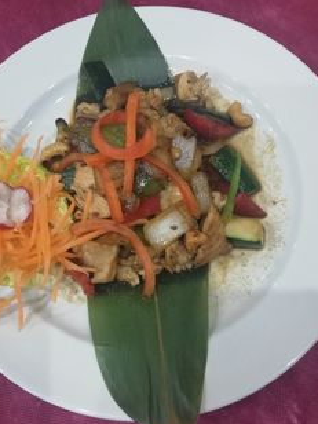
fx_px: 441
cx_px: 153
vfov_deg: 51.3
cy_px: 226
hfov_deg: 39.7
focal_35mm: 36
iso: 400
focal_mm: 3.81
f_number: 2.2
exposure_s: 1/33.3
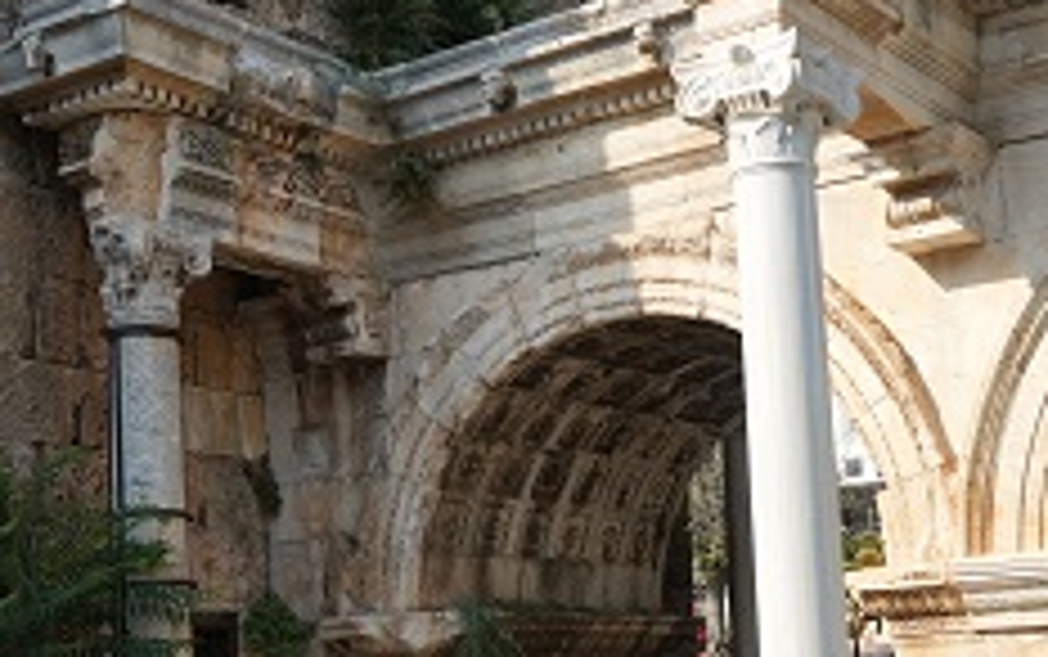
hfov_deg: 32.2
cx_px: 697
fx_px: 1801
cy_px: 554
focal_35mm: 63
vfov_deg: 20.4
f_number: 5.6
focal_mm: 24
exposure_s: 1/3200
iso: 1000
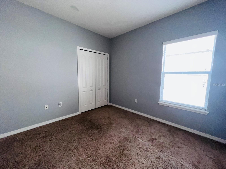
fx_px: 85
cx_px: 113
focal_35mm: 13
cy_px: 84
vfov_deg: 89.9
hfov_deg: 106.2
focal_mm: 1.57
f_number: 1.8
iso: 50
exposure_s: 1/122
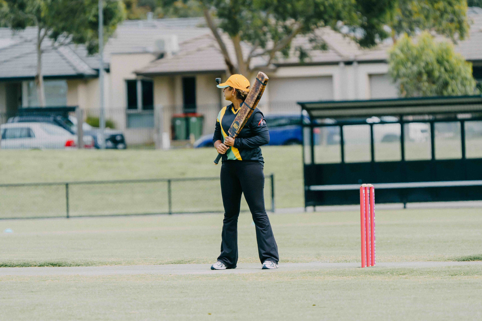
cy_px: 160
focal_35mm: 368
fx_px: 4927
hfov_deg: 5.6
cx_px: 241
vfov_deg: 3.7
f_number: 6.3
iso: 320
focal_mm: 368
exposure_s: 1/800
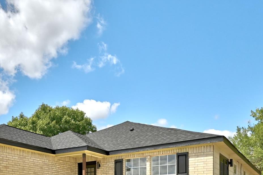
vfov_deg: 36.9
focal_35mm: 31
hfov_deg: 56.6
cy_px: 184
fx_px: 226
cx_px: 59
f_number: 10
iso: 400
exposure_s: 1/640
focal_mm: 14
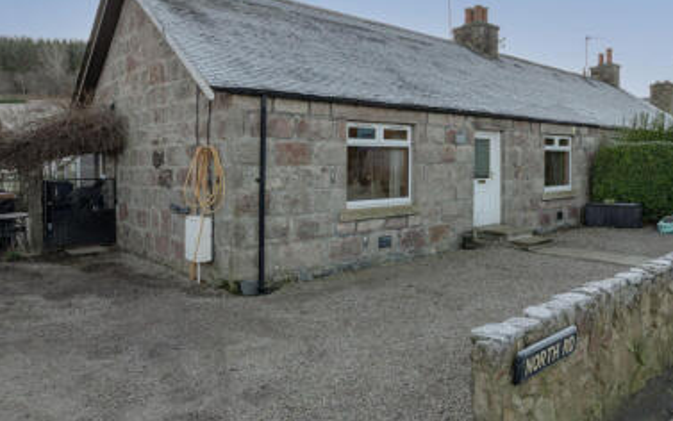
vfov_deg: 45.5
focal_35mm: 27
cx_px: 382
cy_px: 149
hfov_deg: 68.1
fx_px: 495
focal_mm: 21
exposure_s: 1/400
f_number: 8
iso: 500
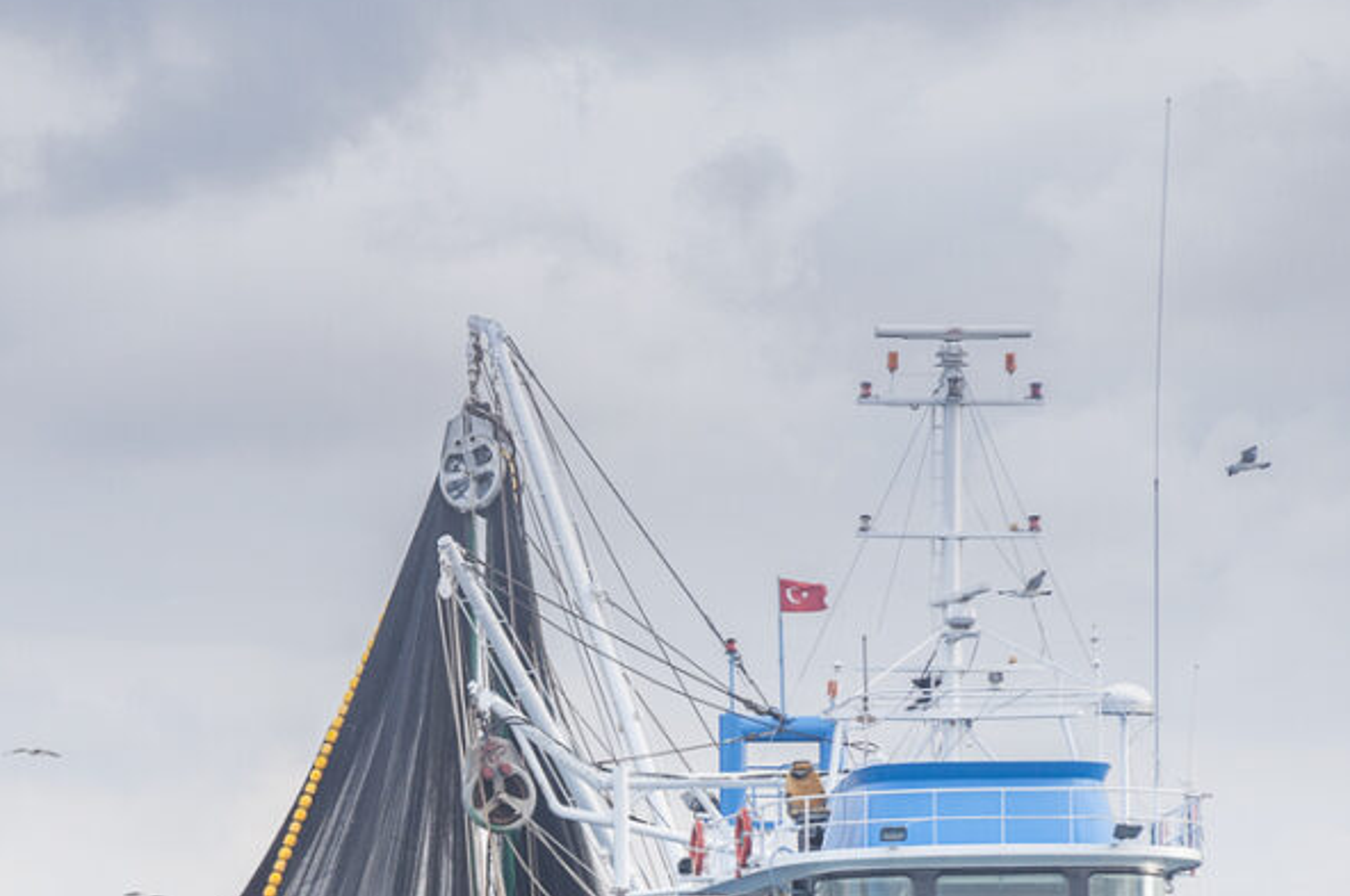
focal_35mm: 292
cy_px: 857
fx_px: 10935
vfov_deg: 4.7
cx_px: 452
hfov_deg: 7.1
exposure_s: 1/160
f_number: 5.6
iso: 250
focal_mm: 150
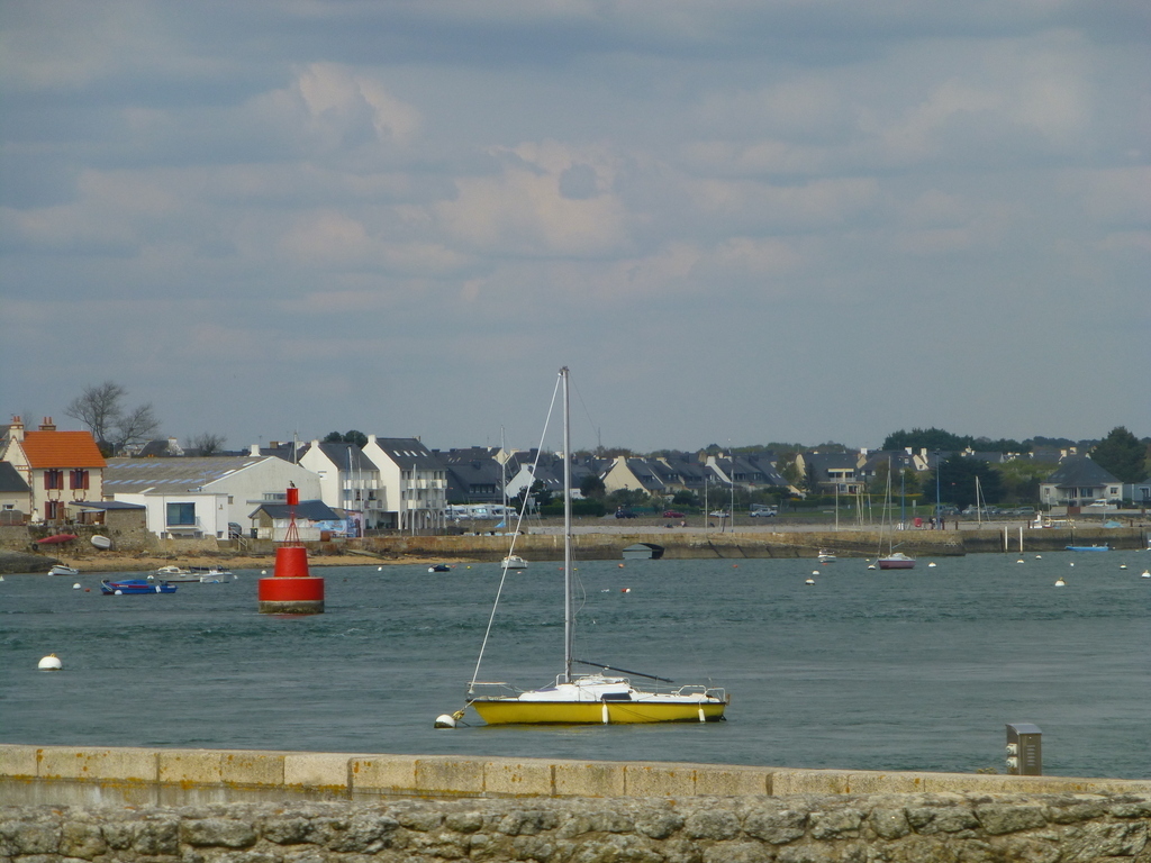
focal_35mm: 214
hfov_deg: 9.2
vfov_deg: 6.9
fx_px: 7116
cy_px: 432
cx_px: 576
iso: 100
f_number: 5.6
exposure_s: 1/800
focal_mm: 38.2
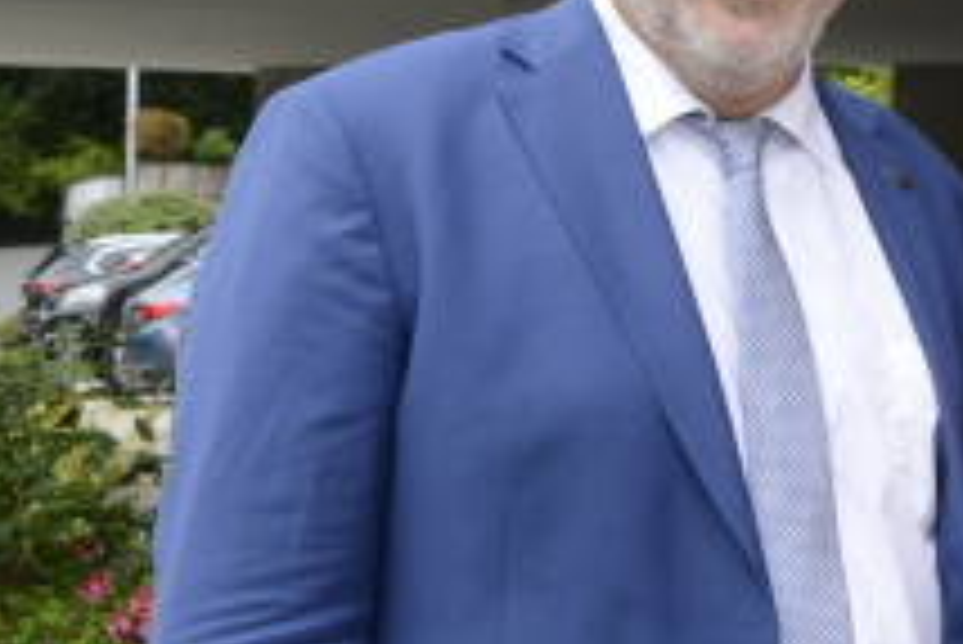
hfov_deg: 19.6
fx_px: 2302
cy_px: 225
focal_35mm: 86
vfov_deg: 15.9
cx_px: 1564
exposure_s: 1/160
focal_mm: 24
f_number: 6.3
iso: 500
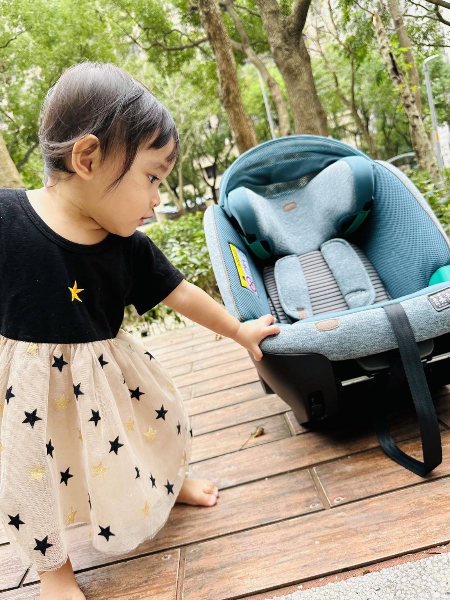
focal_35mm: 25
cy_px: 307
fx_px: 433
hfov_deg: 54.9
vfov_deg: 69.4
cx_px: 218
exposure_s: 1/123
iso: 64
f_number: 1.78
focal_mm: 6.86
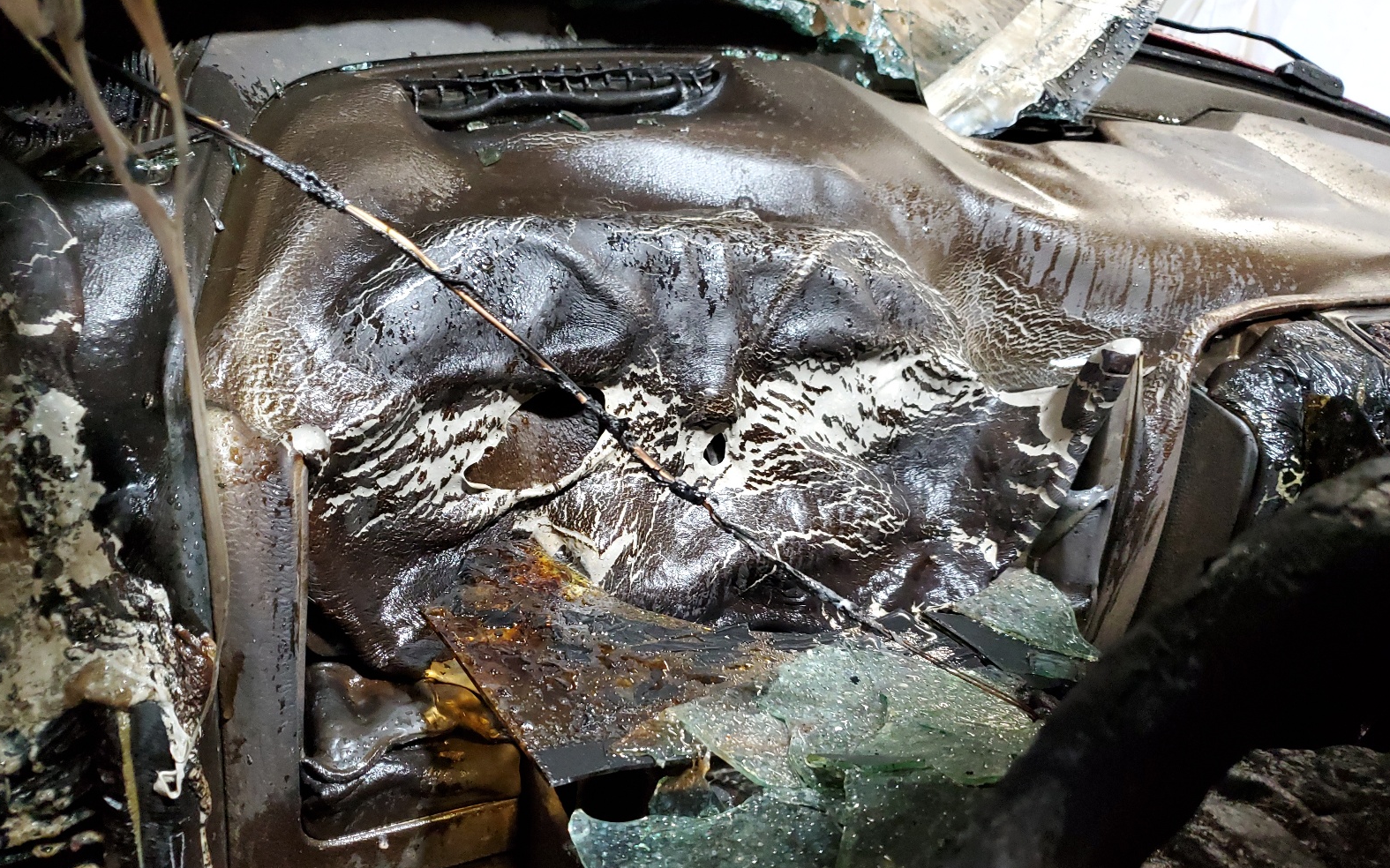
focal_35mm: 28
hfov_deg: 66.5
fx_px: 1061
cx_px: 696
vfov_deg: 44.3
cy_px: 526
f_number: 1.5
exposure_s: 1/60.2
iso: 379
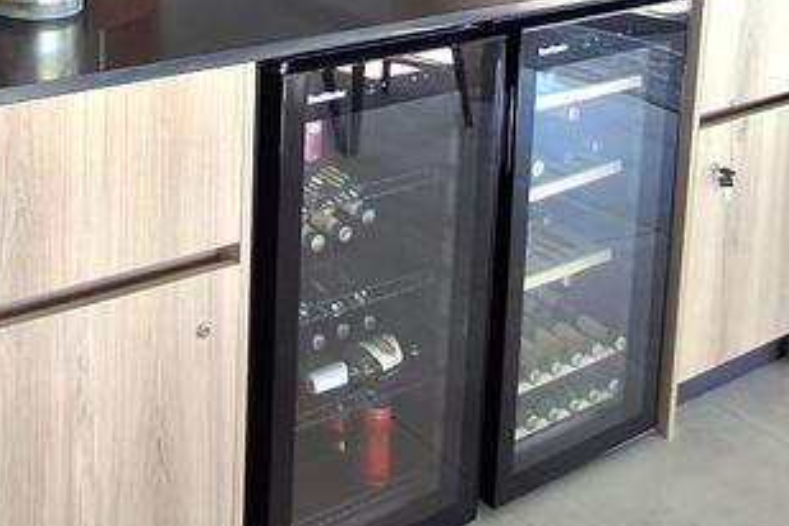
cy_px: -121
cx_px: -28
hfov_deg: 39.2
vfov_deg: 27.2
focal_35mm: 43
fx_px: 942
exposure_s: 1/100
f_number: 2.2
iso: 50
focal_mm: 1.64
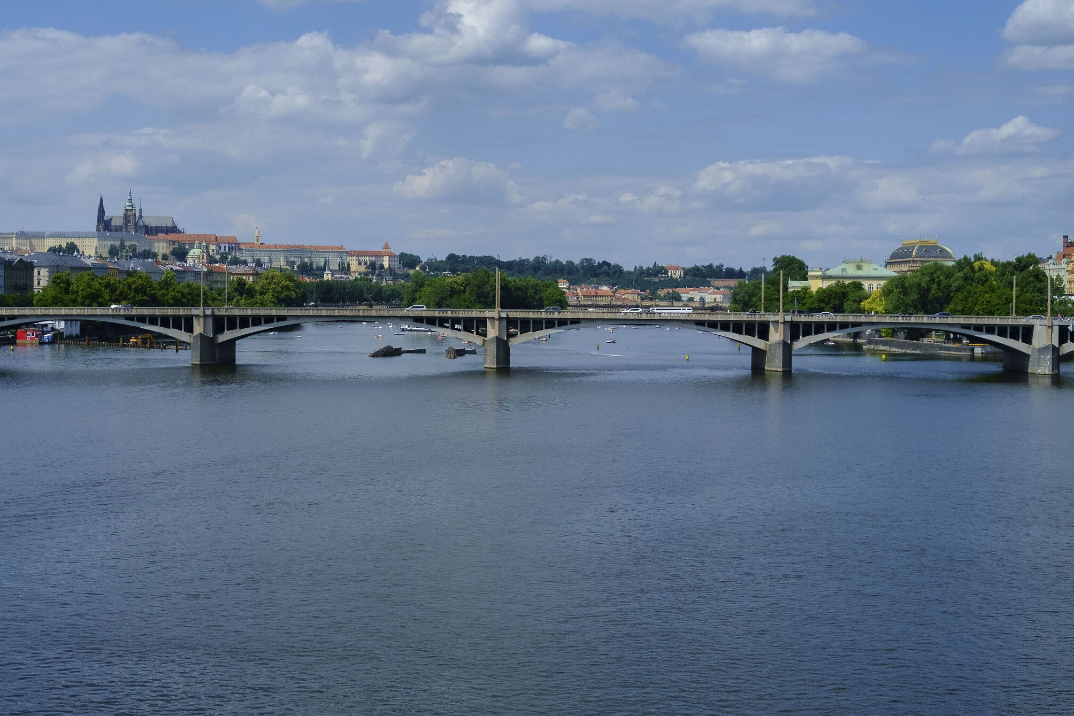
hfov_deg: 40.2
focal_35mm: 49
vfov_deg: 27.5
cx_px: 452
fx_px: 1462
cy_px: 311
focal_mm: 27
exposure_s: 1/1000
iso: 800
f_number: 11
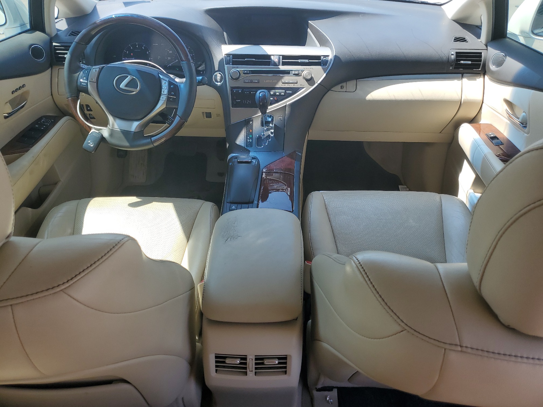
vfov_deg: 53.1
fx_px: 408
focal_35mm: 26
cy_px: 204
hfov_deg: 67.3
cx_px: 272
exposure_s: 1/556
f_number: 1.5
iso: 50
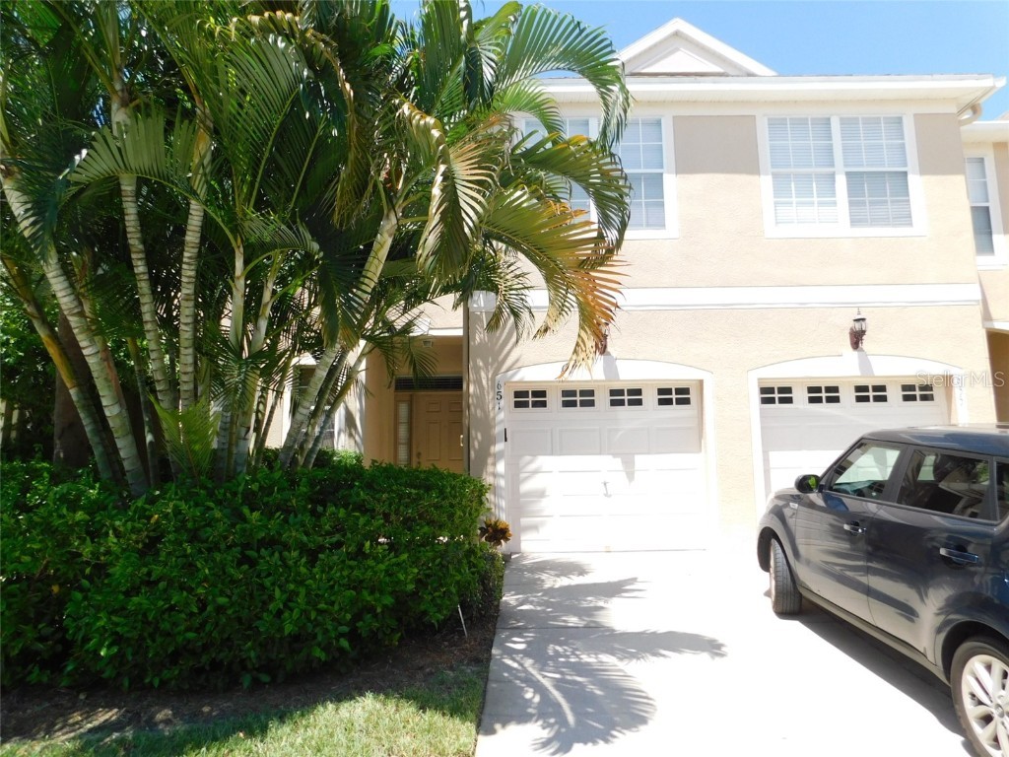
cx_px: 504
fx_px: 670
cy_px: 378
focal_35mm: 23
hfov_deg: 73.9
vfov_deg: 58.9
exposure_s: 1/800
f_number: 3
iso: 125
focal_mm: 4
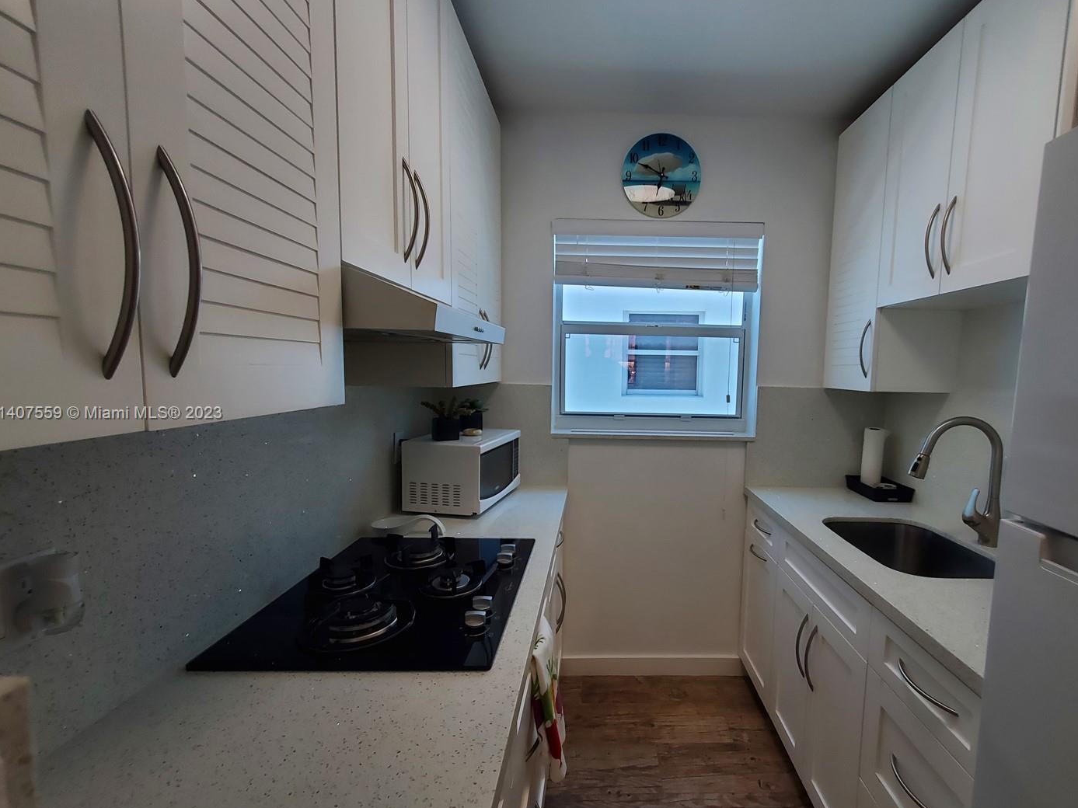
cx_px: 595
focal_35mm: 15
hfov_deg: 97.8
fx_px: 467
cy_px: 414
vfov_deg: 81.7
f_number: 2.2
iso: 64
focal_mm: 1.8
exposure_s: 1/60
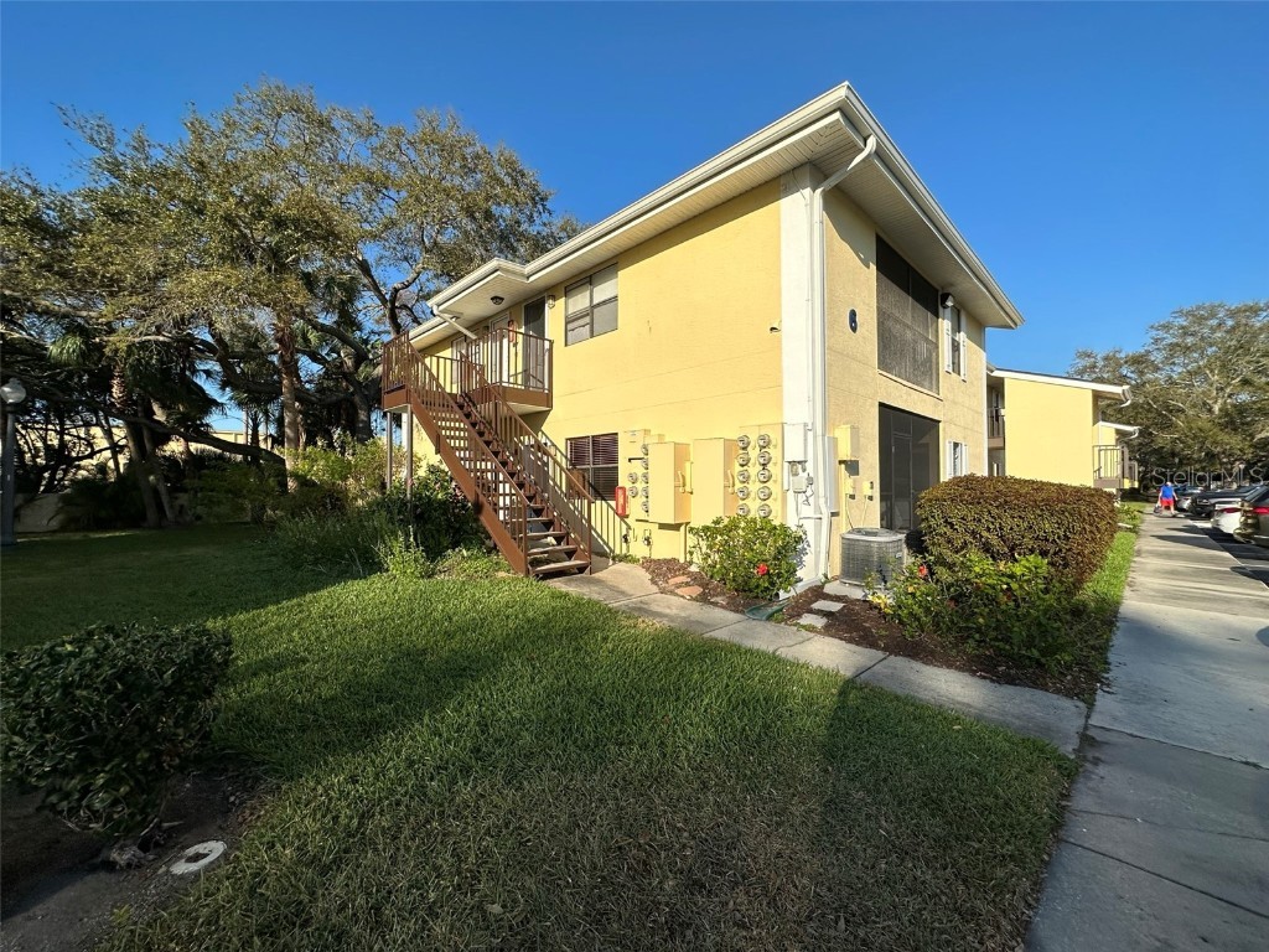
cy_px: 476
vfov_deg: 85.7
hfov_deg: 102.1
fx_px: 513
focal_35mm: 14
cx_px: 634
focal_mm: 2.22
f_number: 2.2
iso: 50
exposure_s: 1/4292
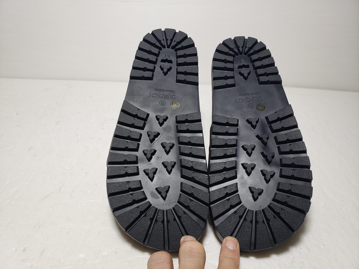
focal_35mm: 26
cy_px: 134
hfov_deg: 67.3
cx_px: 180
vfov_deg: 53.1
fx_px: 270
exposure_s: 1/170
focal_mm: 4.3
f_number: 2.4
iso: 50
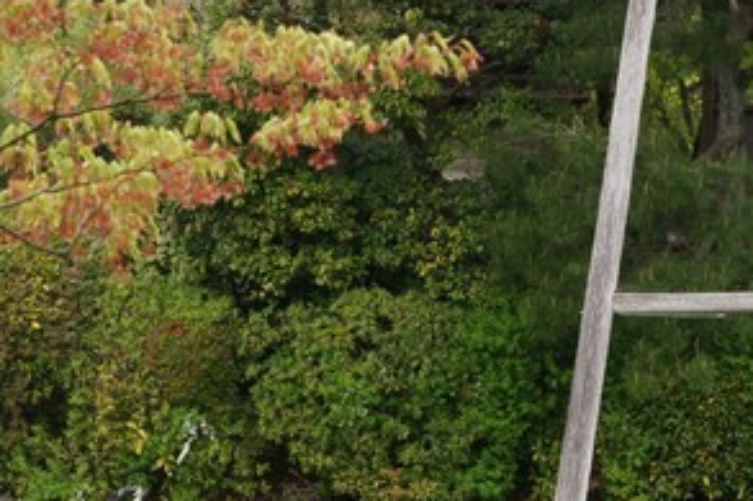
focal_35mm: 236
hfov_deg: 8.7
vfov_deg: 5.8
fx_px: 4933
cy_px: 134
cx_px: 369
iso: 400
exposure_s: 1/125
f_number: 10
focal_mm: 60
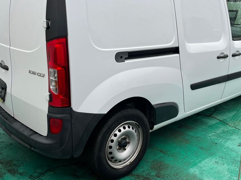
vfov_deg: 36.6
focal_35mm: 39
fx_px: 271
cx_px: 139
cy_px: 68
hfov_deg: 47.7
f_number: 1.6
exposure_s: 1/477
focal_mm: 5.1
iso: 50
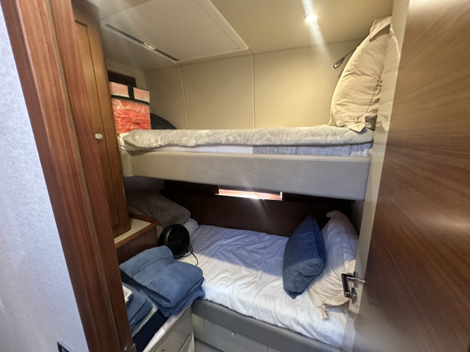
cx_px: 235
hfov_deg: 102.1
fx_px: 190
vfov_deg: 85.7
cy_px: 176
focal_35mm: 14
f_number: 2.2
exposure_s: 1/50
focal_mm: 2.22
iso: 500
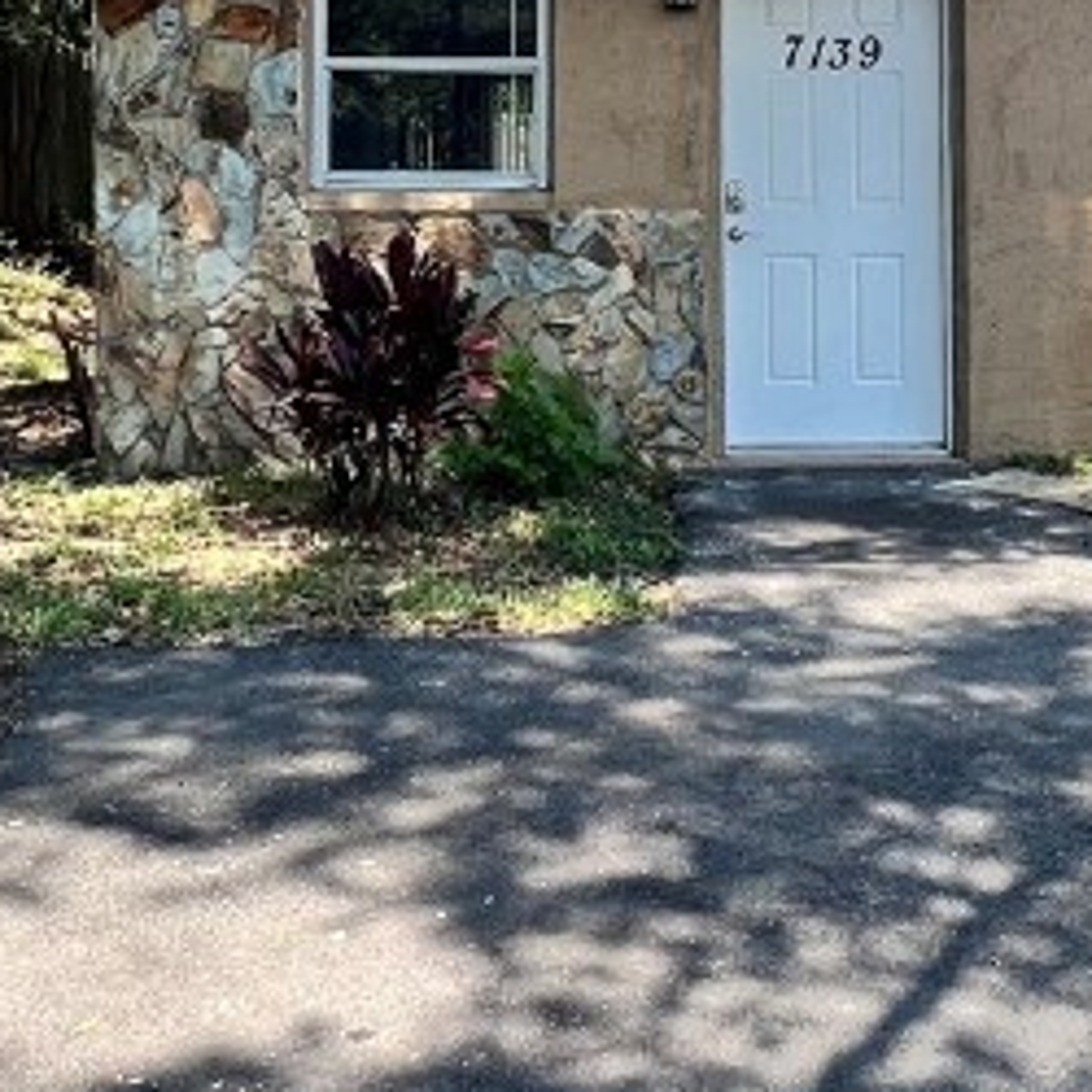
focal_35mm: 47
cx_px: 590
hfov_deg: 36.0
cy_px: 109
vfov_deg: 34.1
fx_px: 1677
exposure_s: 1/576
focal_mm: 1.57
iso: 32
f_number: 1.8
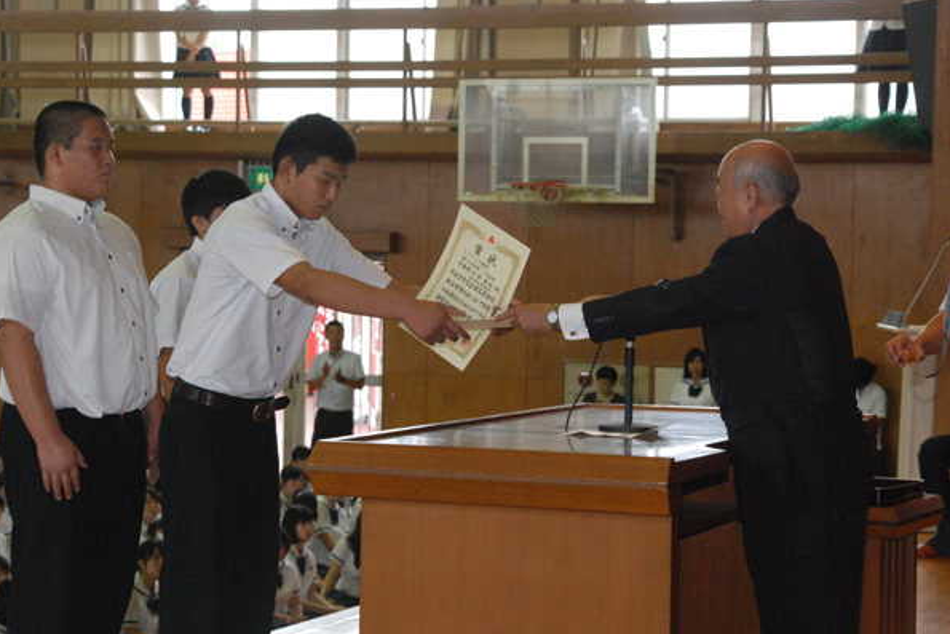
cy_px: 318
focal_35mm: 106
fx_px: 2798
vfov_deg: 12.9
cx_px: 473
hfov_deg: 19.3
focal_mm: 70
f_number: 5.6
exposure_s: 1/200
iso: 1600
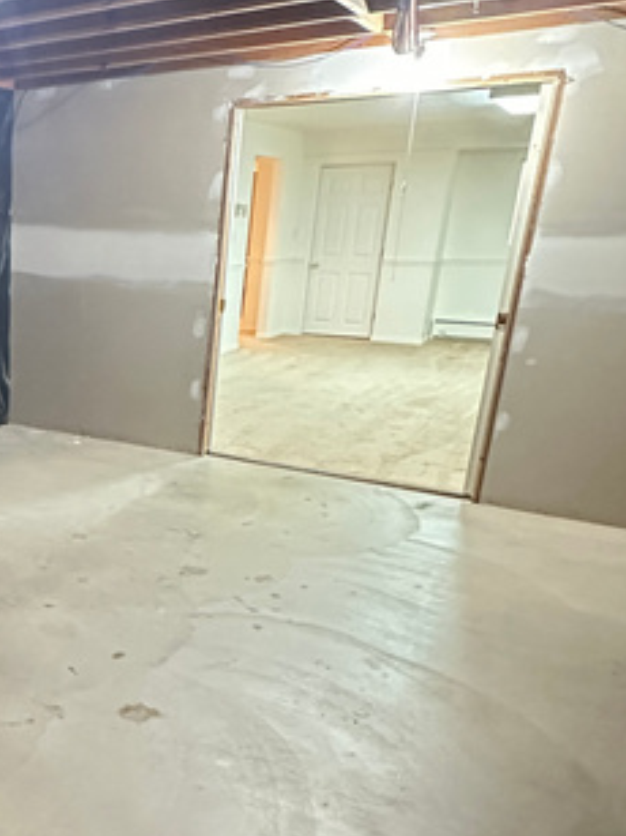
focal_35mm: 35
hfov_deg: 35.5
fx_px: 845
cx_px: -41
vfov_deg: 52.3
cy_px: 501
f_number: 2.2
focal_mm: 2.22
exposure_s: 1/40
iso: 1000
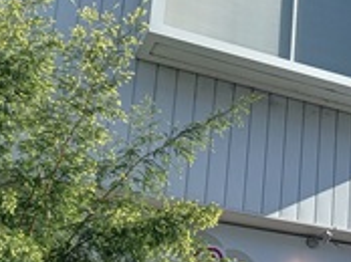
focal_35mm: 92
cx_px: 605
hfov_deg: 17.7
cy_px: 266
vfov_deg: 15.7
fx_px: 932
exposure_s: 1/794
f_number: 1.8
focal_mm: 4.65
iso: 50
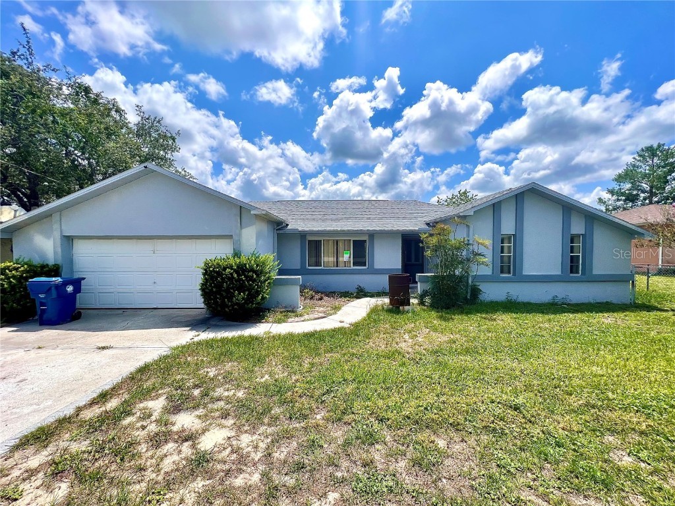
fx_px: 253
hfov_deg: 106.2
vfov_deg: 89.9
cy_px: 253
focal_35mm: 13
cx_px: 338
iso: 32
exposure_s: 1/2660
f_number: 1.8
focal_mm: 1.57
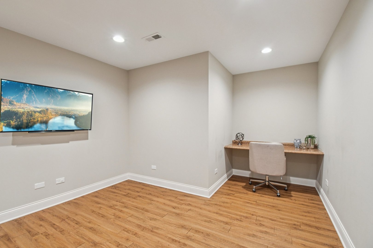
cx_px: 186
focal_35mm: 15
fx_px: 155
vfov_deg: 77.3
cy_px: 124
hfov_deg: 100.4
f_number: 8
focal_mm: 10
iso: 400
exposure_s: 1/5
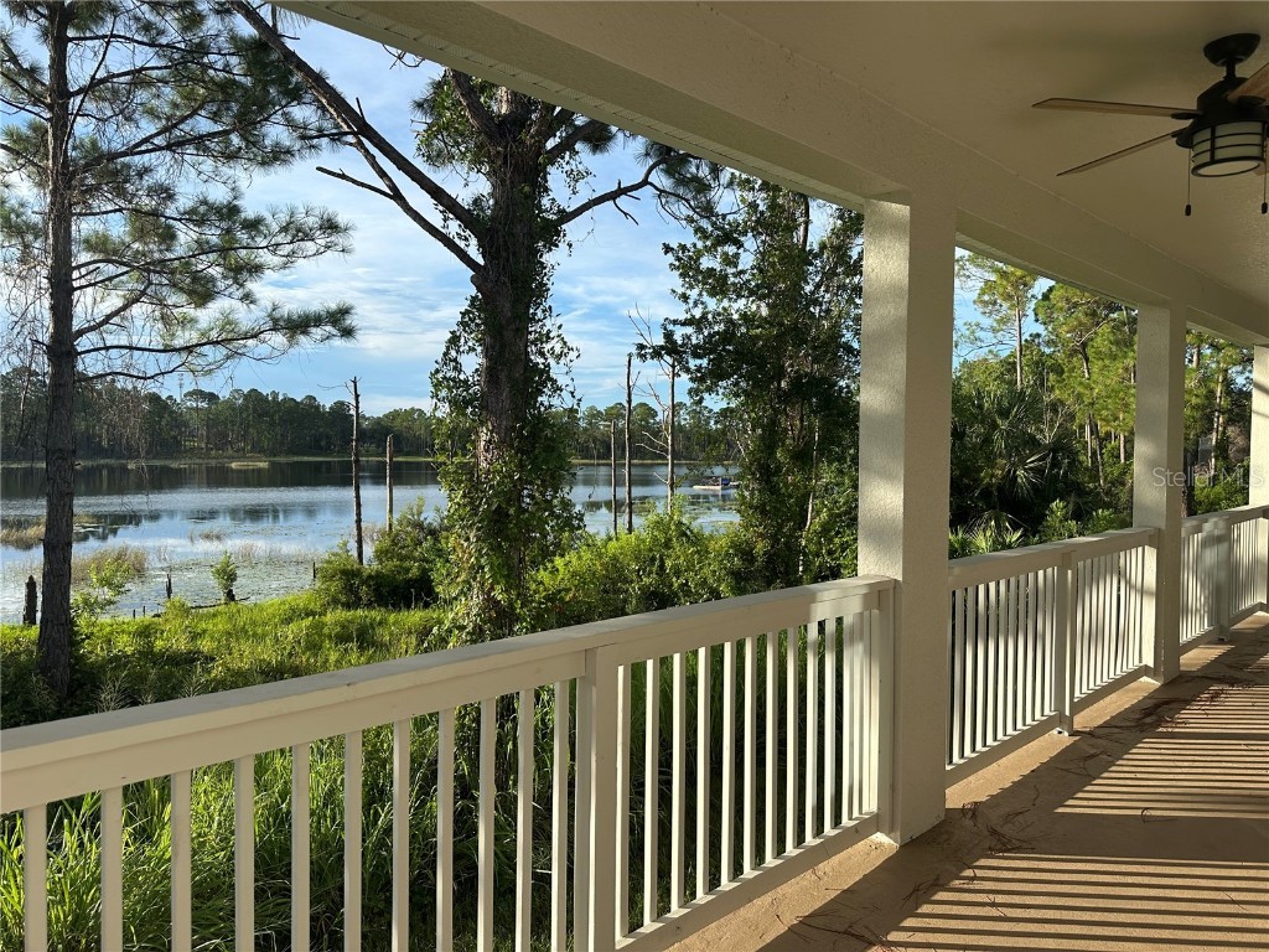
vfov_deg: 56.8
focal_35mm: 24
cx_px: 634
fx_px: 880
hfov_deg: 71.6
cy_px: 476
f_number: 1.78
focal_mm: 6.86
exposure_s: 1/2591
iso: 80
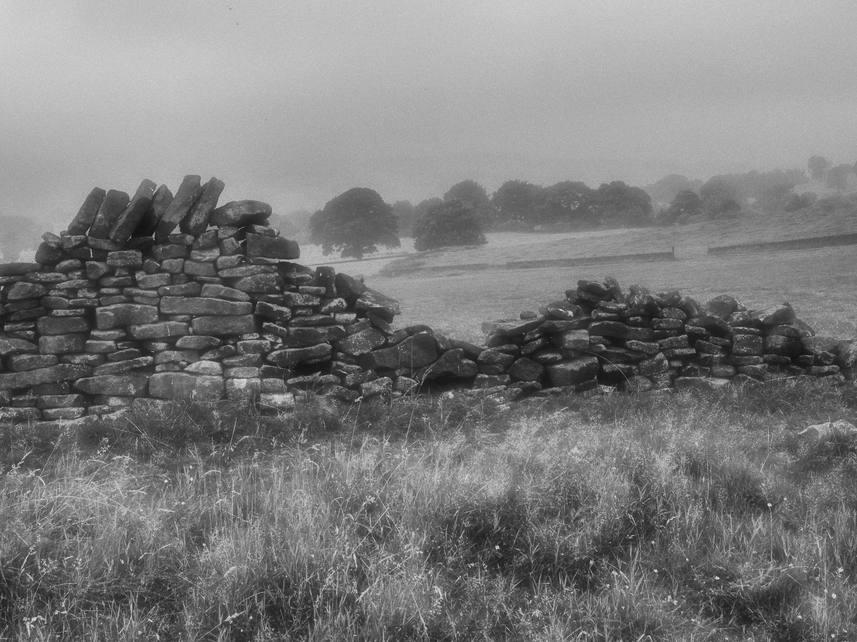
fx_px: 1460
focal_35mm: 59
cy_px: 267
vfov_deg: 24.8
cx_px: 462
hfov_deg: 32.7
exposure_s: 1/320
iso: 200
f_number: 9
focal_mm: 24
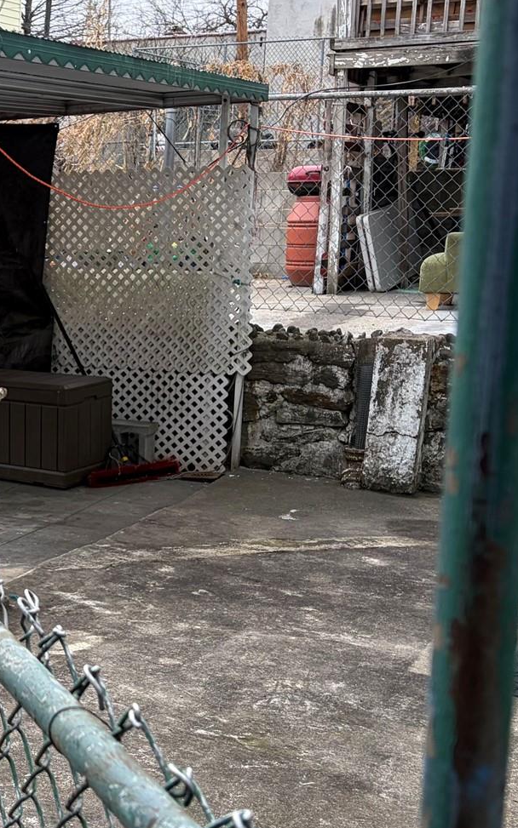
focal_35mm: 58
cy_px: 405
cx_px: -168
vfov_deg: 35.1
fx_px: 1310
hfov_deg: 20.3
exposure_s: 1/186
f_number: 1.6
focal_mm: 5.96
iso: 50
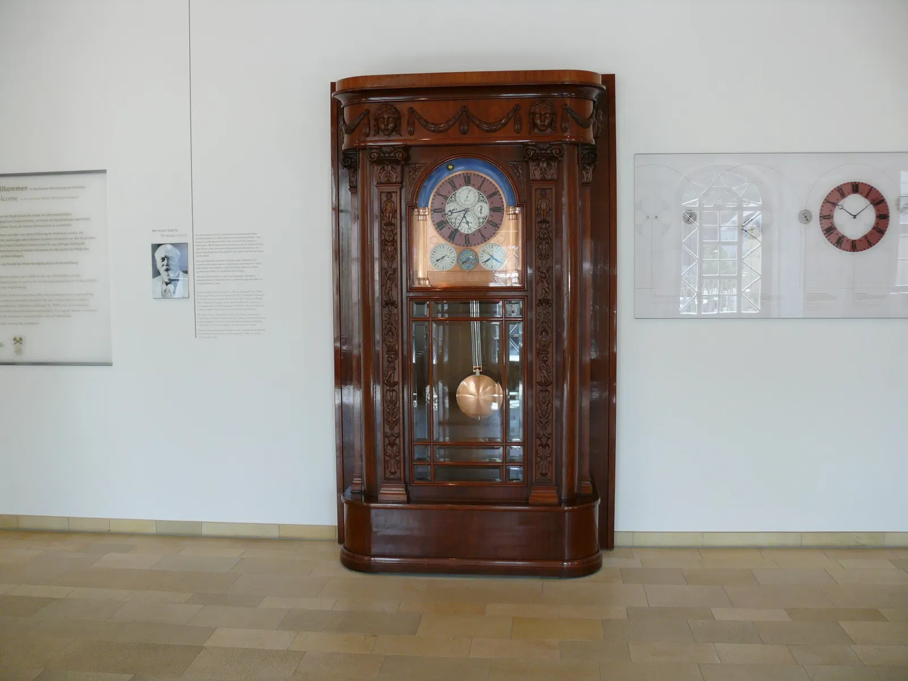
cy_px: 340
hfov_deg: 52.6
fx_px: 918
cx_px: 454
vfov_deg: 40.7
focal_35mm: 35
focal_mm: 7.4
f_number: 2.8
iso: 100
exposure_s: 1/60
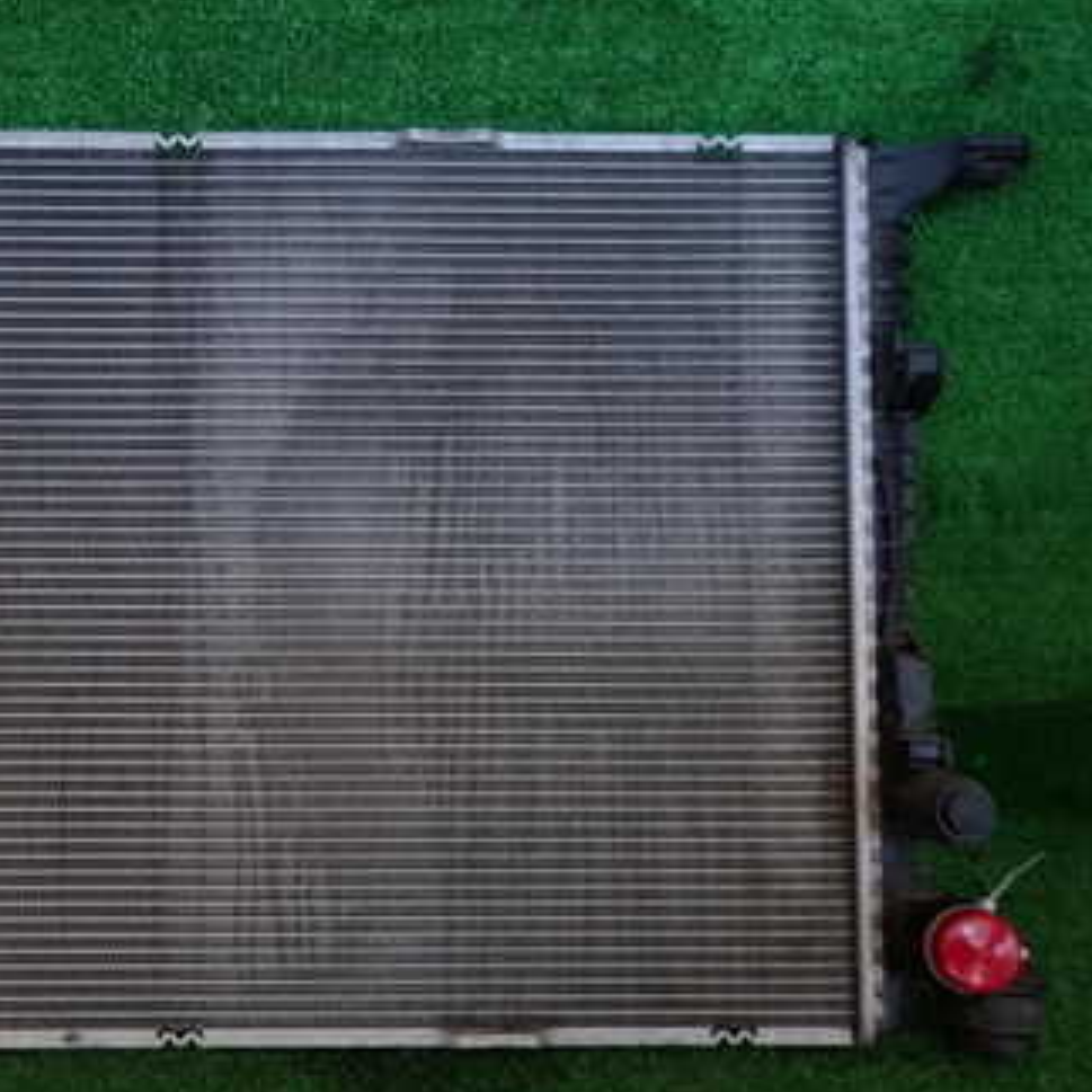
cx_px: 166
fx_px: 1463
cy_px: 595
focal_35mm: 41
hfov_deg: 38.8
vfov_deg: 40.9
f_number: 2
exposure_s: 1/50
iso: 200
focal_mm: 4.5
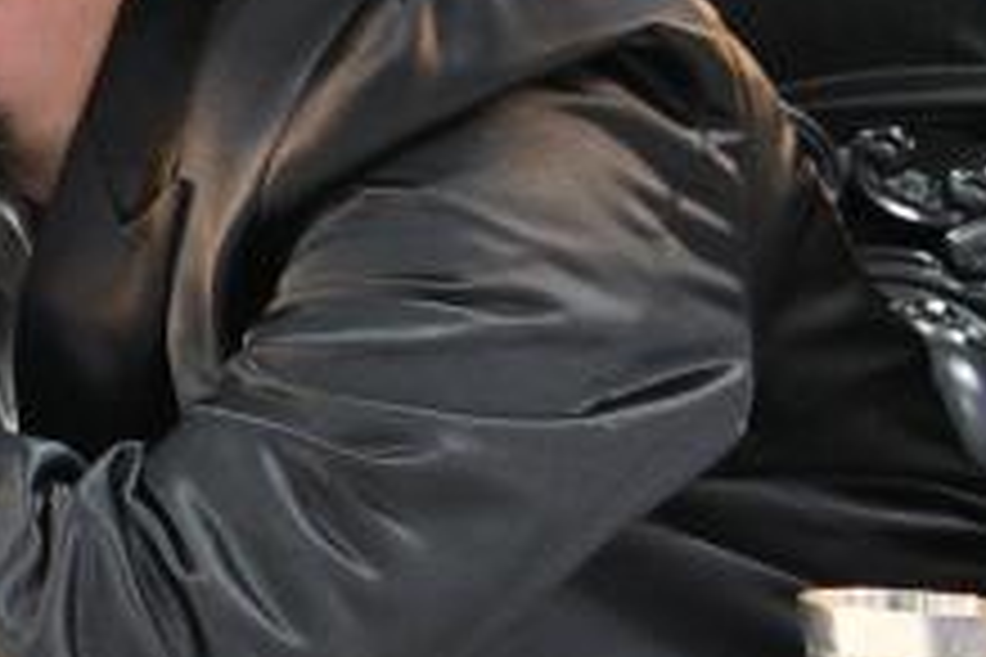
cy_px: 29
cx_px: -896
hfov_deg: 15.2
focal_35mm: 112
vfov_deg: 12.1
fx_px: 3067
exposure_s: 1/200
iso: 1250
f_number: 4
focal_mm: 24
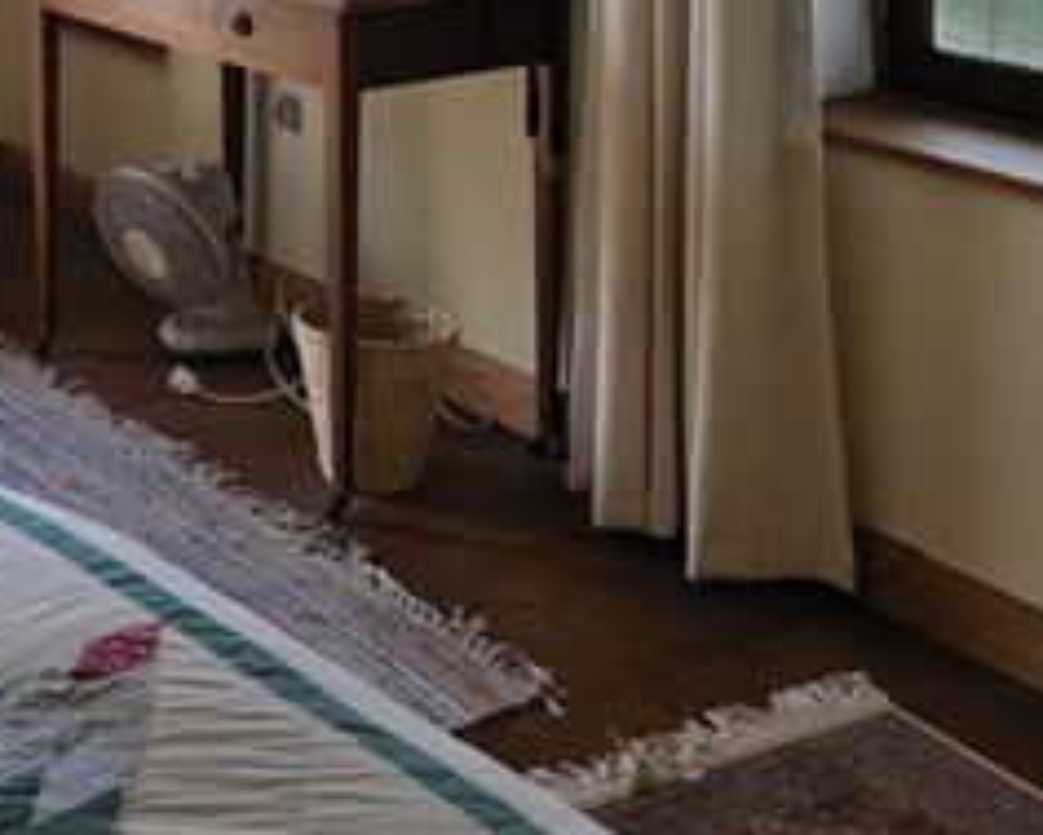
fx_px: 2069
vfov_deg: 20.4
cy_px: -320
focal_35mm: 67
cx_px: 7
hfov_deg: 26.8
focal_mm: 6.3
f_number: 1.7
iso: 32
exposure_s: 1/180
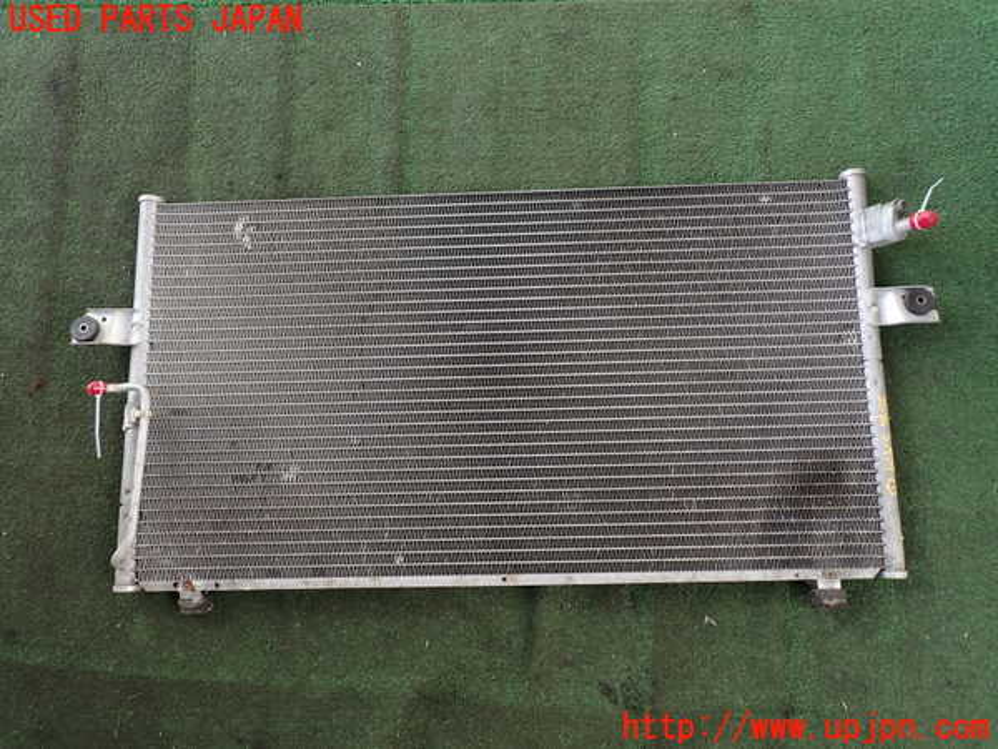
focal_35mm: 25
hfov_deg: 69.4
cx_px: 499
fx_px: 721
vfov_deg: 54.9
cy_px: 374
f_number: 2.8
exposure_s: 1/160
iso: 100
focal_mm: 4.5
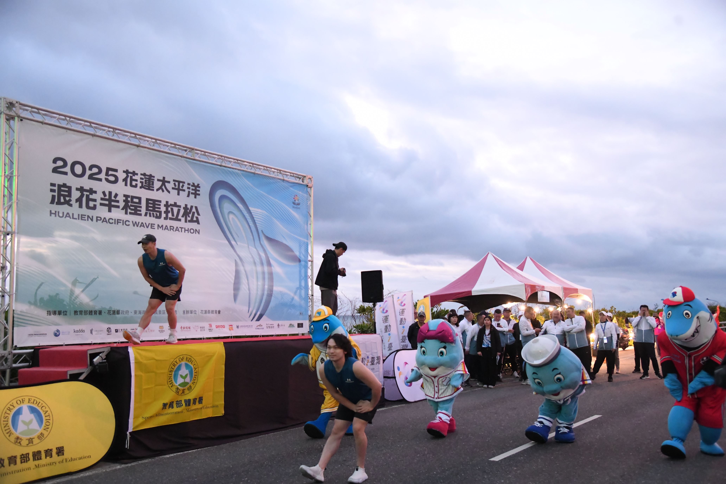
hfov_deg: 54.4
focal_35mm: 35
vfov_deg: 37.9
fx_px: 706
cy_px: 242
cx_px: 363
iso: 16000
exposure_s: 1/80
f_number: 4
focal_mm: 35
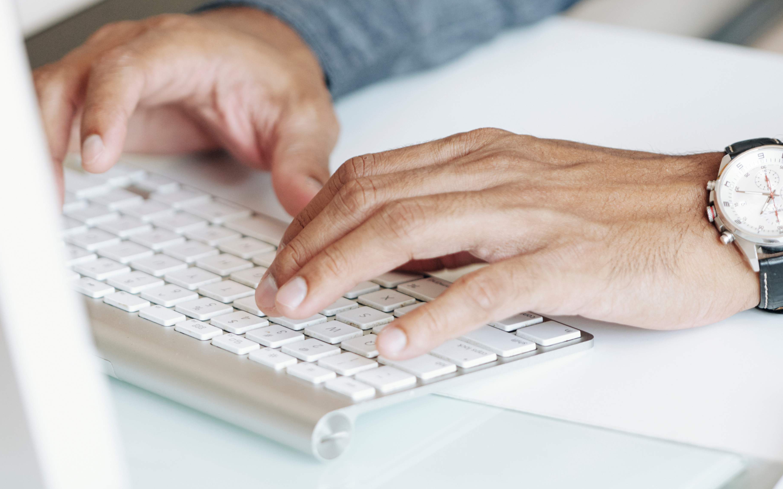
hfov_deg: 7.4
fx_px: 6018
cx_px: 426
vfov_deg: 4.7
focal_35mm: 282
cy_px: 161
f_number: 2.8
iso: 400
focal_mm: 140
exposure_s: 1/125
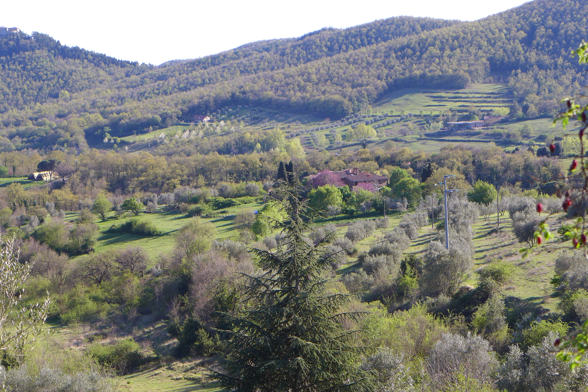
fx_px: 1486
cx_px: 296
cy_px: 195
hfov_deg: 22.4
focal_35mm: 91
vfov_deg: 15.0
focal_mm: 17.7
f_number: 2.8
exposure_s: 1/500
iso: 80
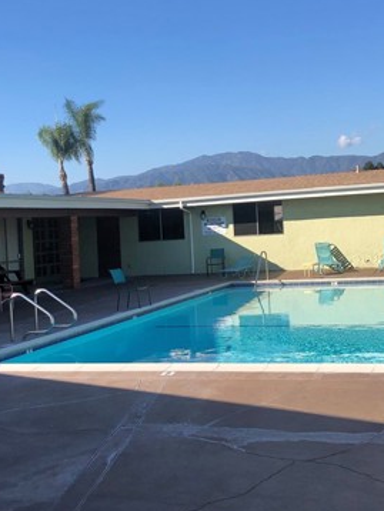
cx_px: 213
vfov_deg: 38.0
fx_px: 739
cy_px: 208
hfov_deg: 29.1
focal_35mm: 50
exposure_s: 1/1845
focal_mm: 3.99
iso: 20
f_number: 1.8
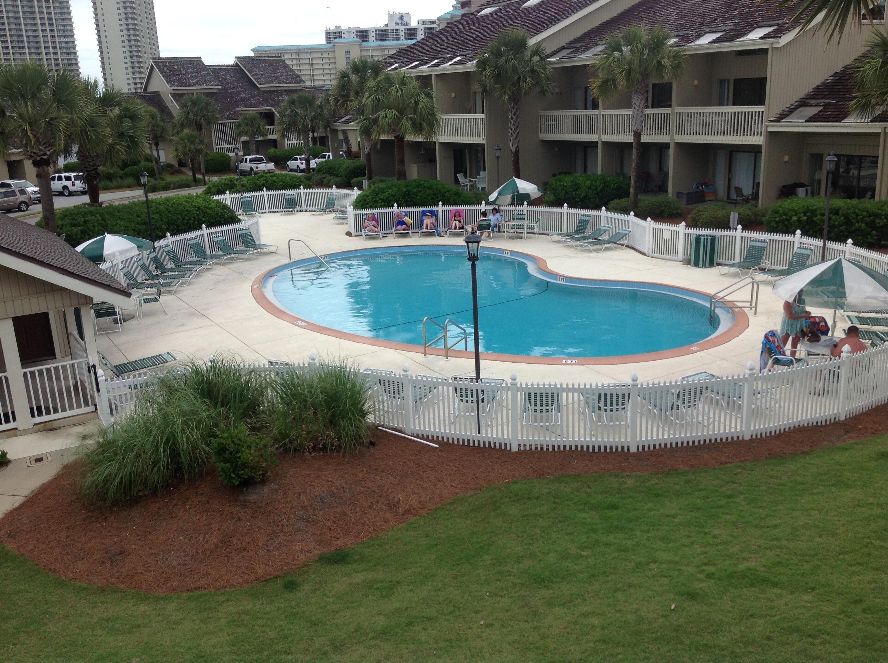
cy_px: 332
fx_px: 897
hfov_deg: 52.7
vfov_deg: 40.6
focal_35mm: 35
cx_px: 444
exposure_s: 1/1439
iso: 50
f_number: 2.4
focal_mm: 4.28
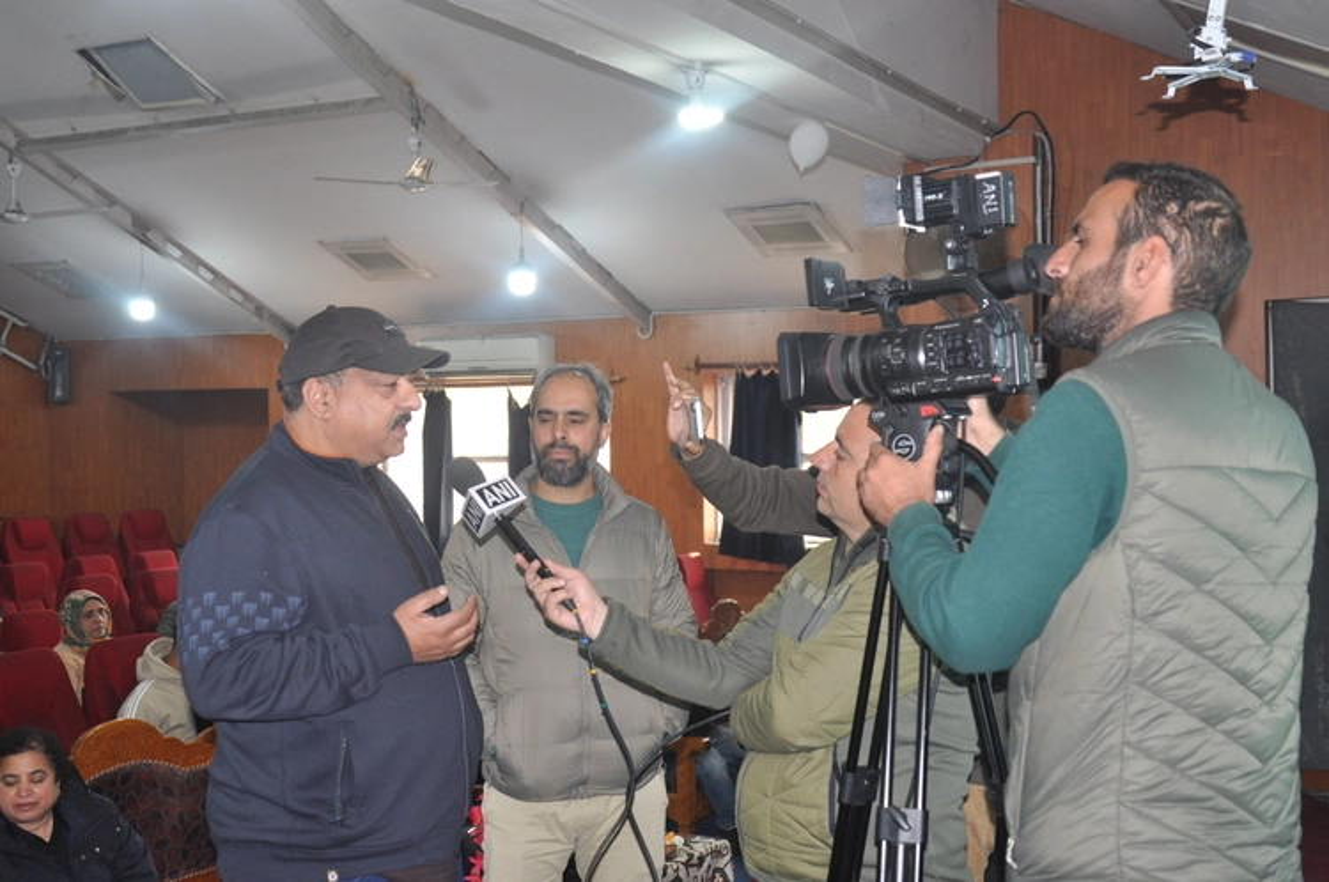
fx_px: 1714
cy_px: 441
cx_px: 664
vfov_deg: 28.9
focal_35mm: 46
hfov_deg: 42.4
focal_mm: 31
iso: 720
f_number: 4
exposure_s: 1/125
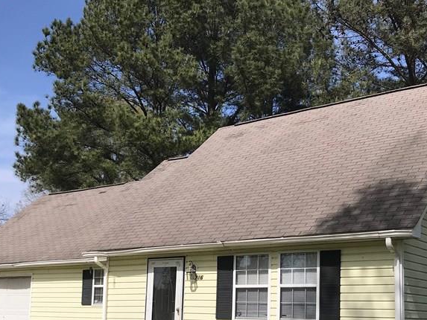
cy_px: 261
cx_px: 216
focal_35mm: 50
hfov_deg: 38.2
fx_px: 617
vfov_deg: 28.4
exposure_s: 1/3195
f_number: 1.8
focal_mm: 3.99
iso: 20
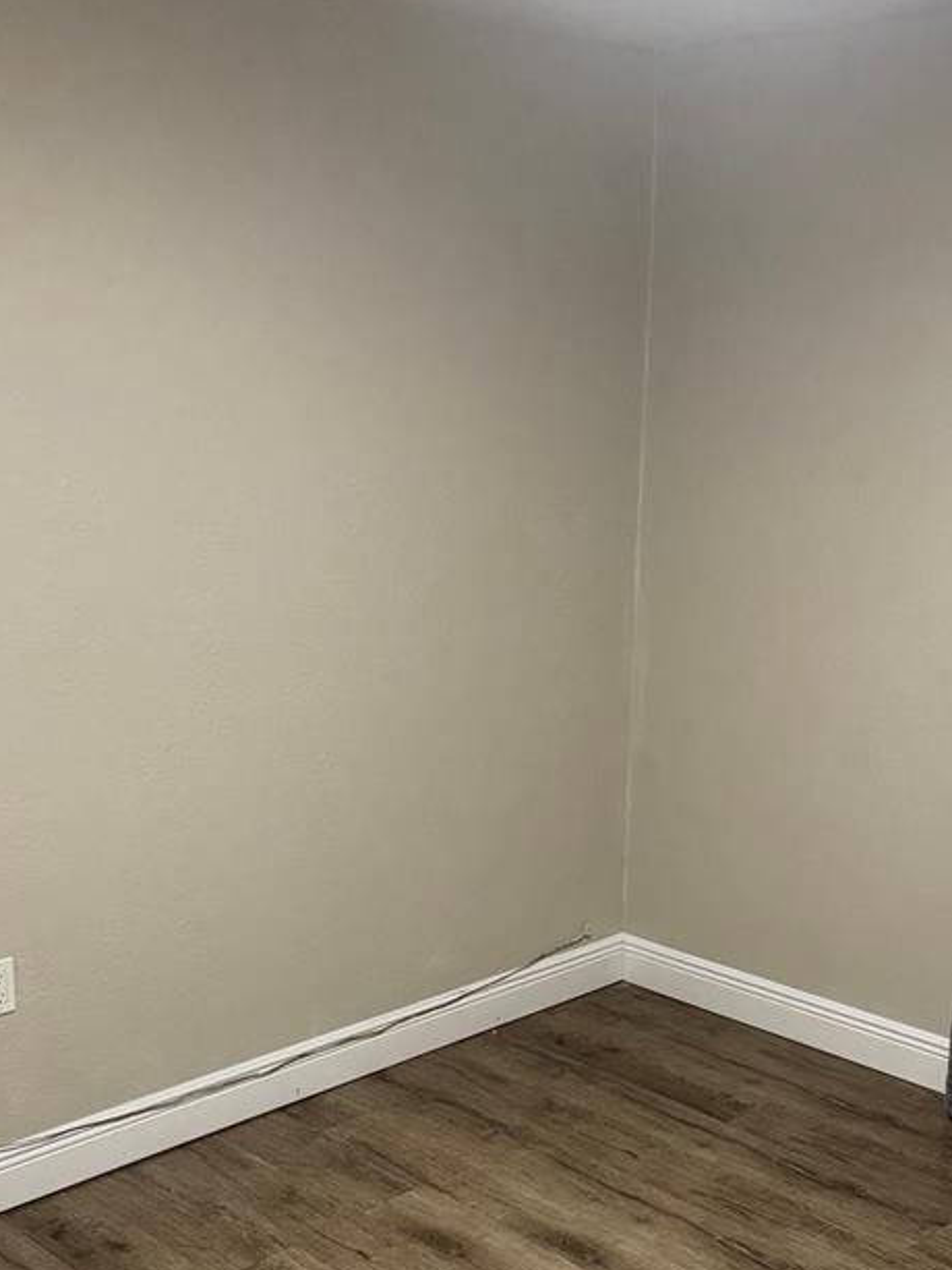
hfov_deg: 30.9
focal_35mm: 47
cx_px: 426
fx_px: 1723
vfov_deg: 40.2
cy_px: 769
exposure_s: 1/60
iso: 500
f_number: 1.78
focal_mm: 6.76
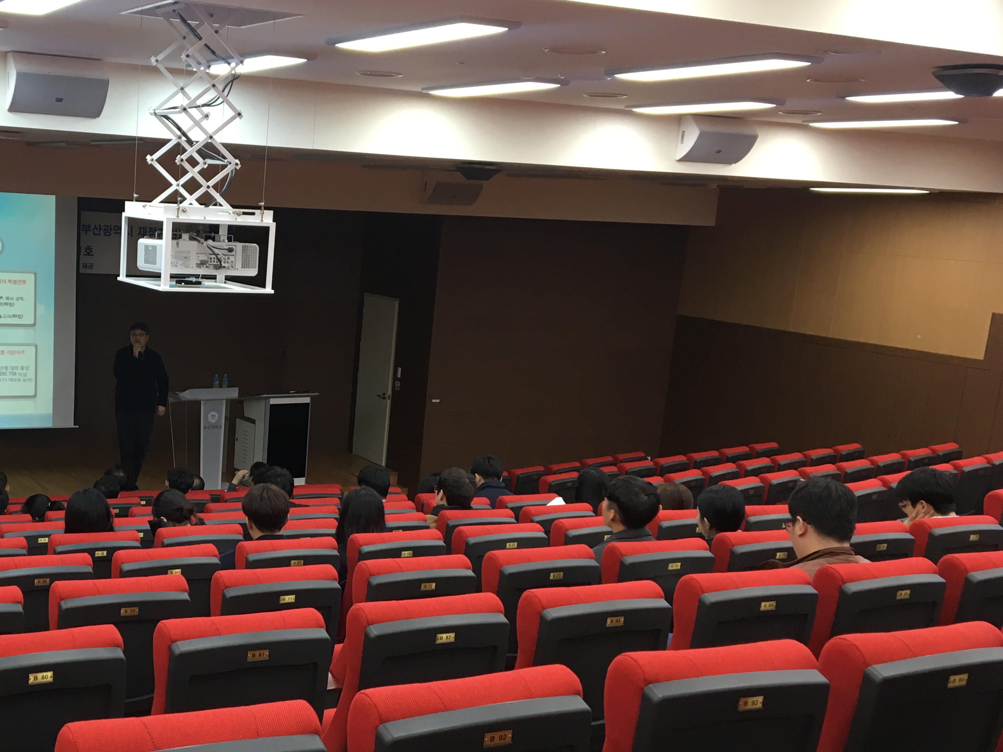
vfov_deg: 32.0
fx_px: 1304
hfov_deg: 40.8
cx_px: 247
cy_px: 494
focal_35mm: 45
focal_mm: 4.15
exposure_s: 1/30
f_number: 2.2
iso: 64
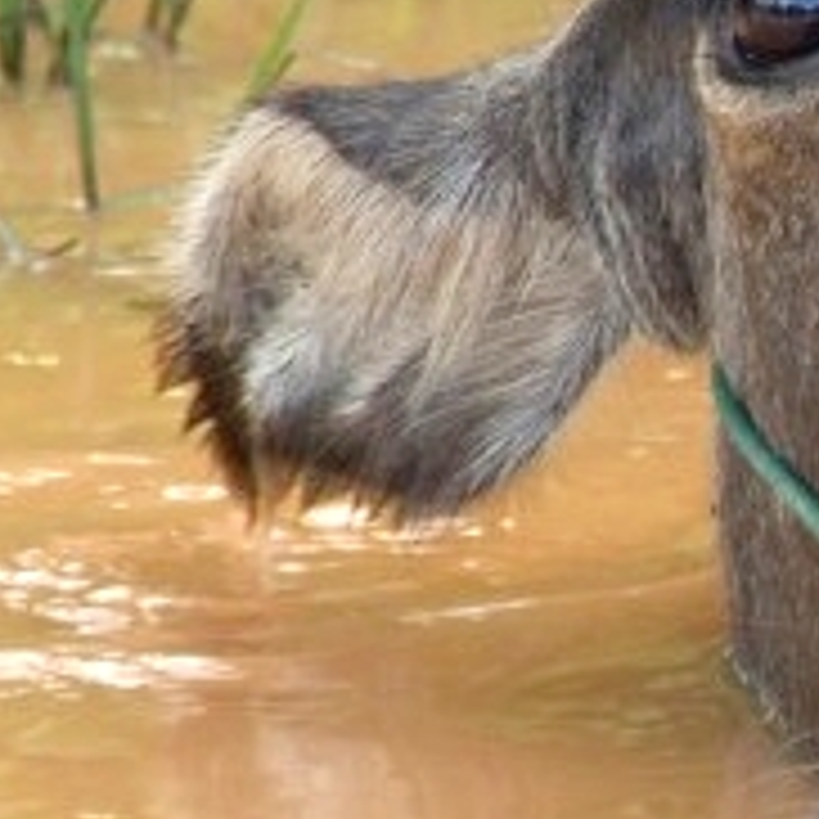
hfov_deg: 2.7
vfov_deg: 2.7
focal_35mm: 649
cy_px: 236
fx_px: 17372
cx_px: 1467
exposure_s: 1/180
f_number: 5.6
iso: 400
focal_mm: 116
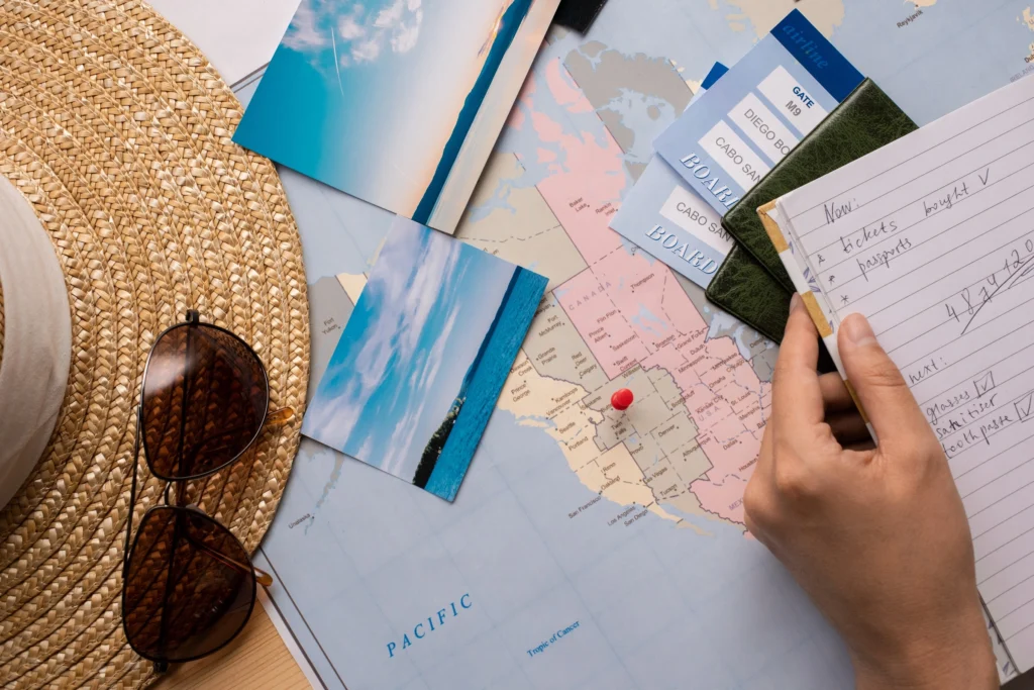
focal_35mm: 35
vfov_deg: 37.9
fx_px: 1005
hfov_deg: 54.4
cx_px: 517
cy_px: 345
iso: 800
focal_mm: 35
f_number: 10
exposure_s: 1/160
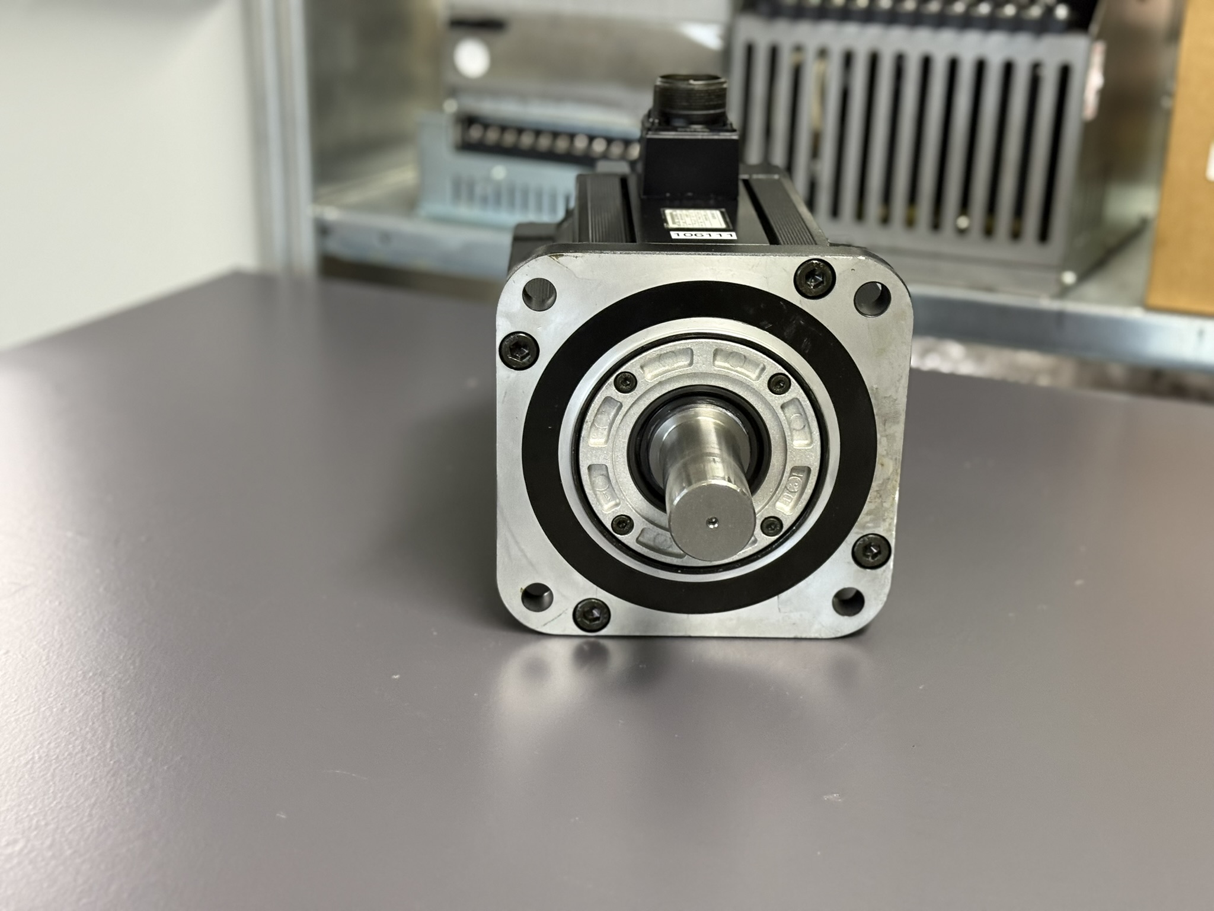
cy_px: 456
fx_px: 1683
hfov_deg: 39.7
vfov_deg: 30.3
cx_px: 607
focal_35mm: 48
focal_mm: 6.76
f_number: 1.78
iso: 320
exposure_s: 1/33
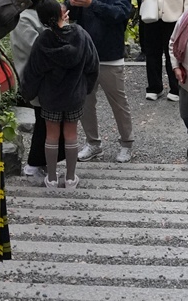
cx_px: 58
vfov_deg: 15.1
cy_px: -184
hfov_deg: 10.5
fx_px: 1025
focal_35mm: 125
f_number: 5.6
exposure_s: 1/1600
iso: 5000
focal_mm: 24
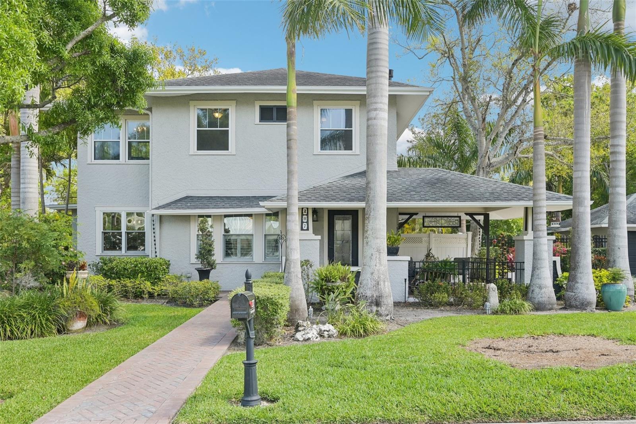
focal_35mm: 28
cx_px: 318
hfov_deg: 64.6
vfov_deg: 45.7
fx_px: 503
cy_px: 212
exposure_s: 1/320
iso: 400
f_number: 8
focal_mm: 28.5
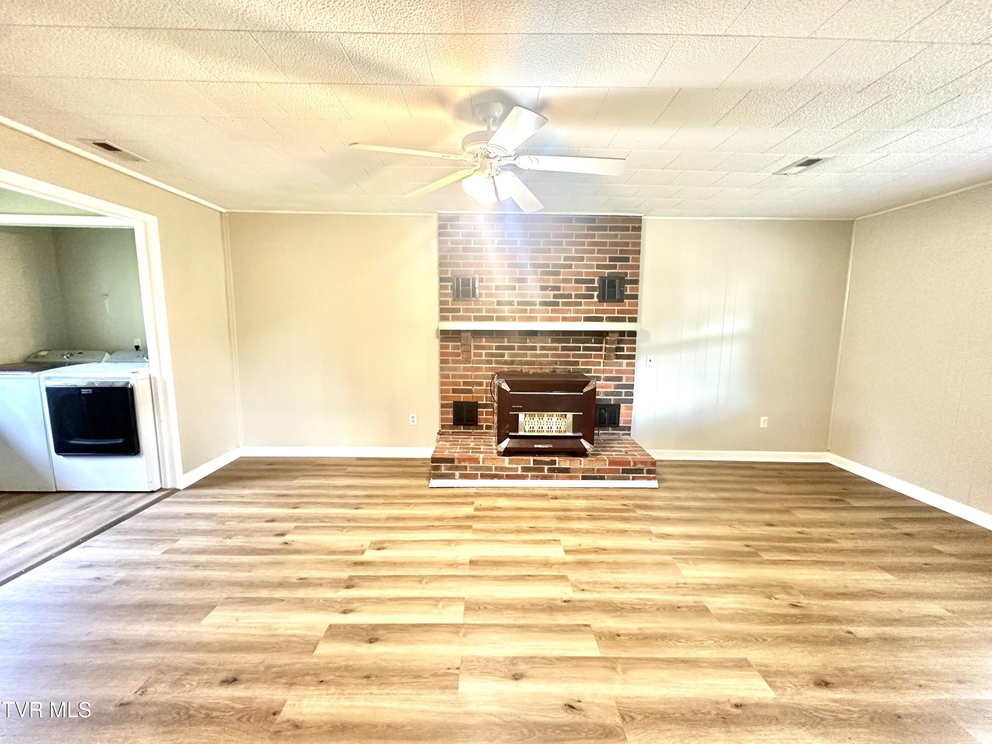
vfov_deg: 85.7
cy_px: 372
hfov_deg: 102.1
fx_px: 401
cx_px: 496
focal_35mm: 14
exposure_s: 1/60
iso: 320
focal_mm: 2.22
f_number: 2.2
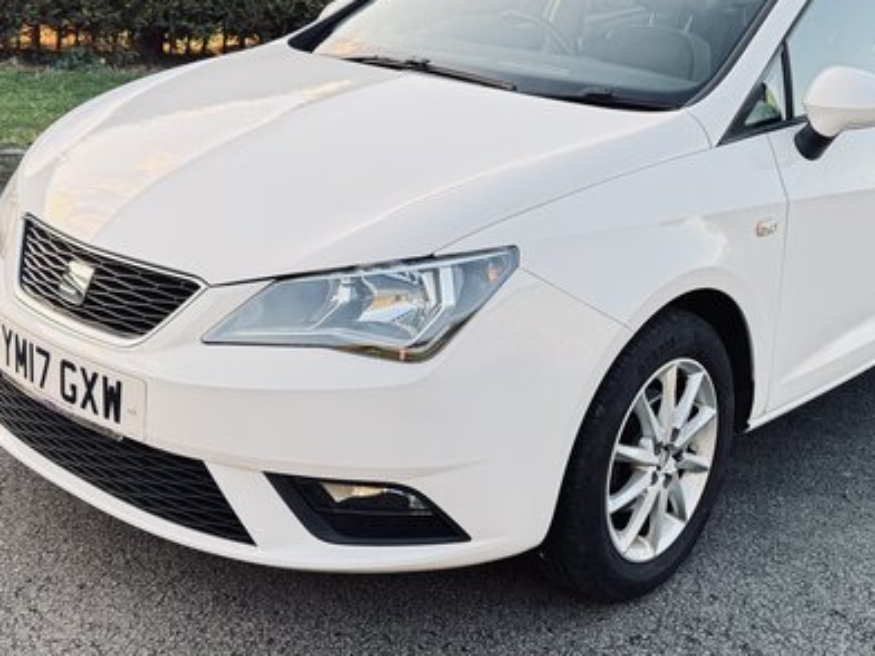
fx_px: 1239
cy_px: 143
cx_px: 551
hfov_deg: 38.6
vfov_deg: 29.1
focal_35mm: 49
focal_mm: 6.76
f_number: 1.78
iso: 100
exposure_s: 1/163
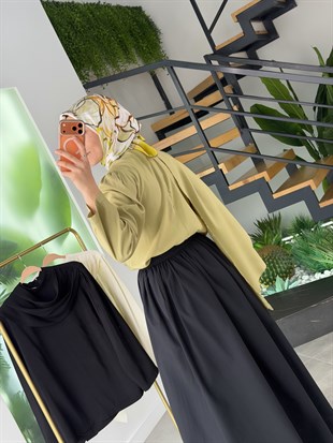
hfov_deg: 30.3
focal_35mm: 48
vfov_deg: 39.6
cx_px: 166
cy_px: 222
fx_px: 615
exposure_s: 1/121
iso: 50
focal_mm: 6.76
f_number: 1.78
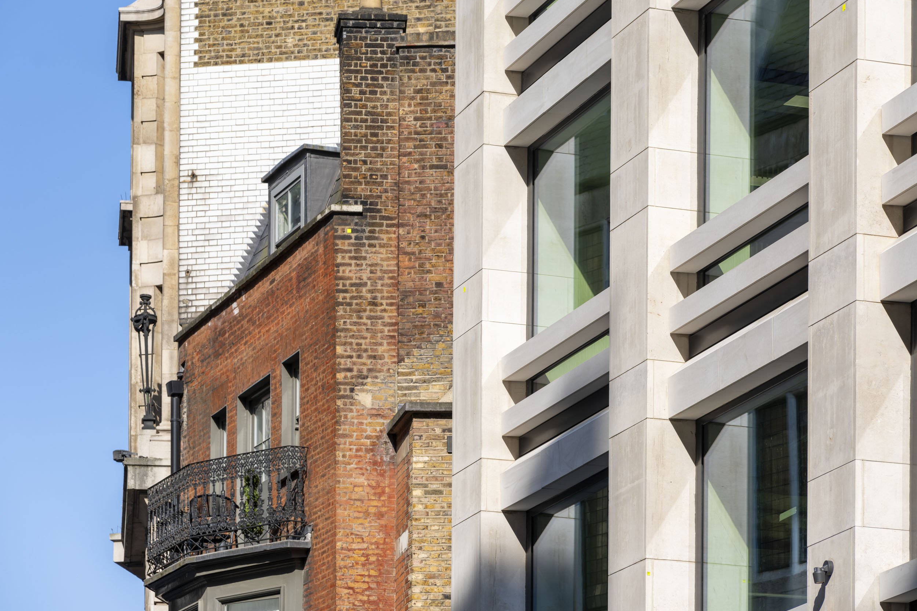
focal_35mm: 148
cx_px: 459
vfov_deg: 9.3
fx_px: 3769
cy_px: 269
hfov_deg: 13.9
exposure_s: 1/100
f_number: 10
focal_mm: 179.8
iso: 80
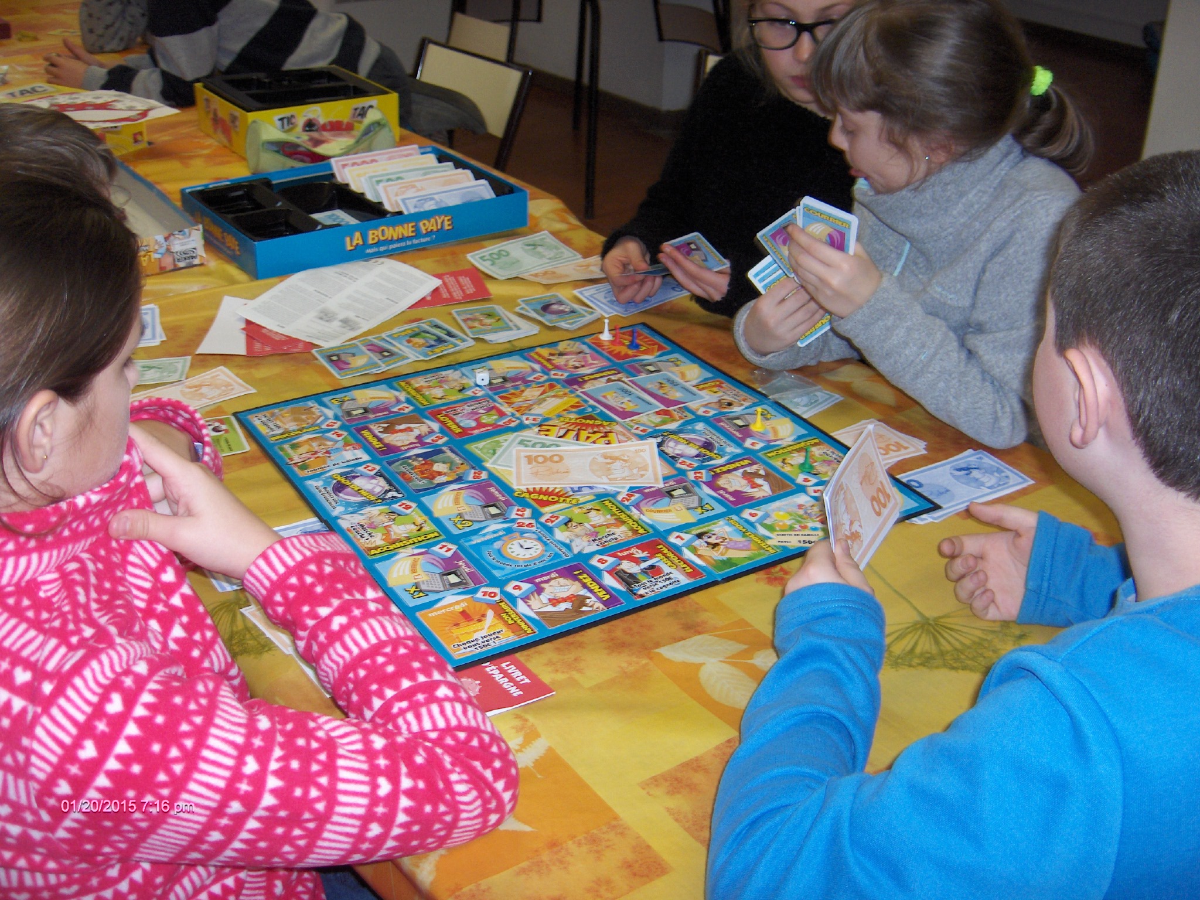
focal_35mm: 39
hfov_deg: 47.9
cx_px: 600
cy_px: 450
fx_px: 1352
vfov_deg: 36.8
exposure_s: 1/60
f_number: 2.8
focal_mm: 8
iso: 100
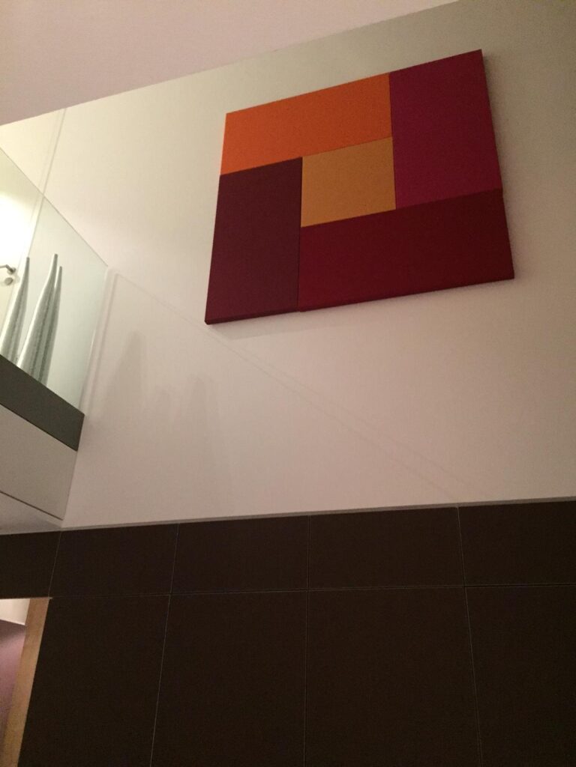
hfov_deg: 48.2
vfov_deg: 61.7
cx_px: 288
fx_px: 643
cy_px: 384
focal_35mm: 29
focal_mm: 4.15
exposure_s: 1/17
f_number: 2.2
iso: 400
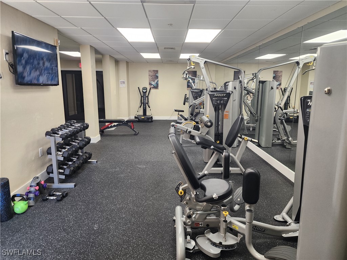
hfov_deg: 73.9
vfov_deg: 58.9
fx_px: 231
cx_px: 174
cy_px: 130
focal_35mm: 23
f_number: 1.8
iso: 200
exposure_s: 1/120
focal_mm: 6.4
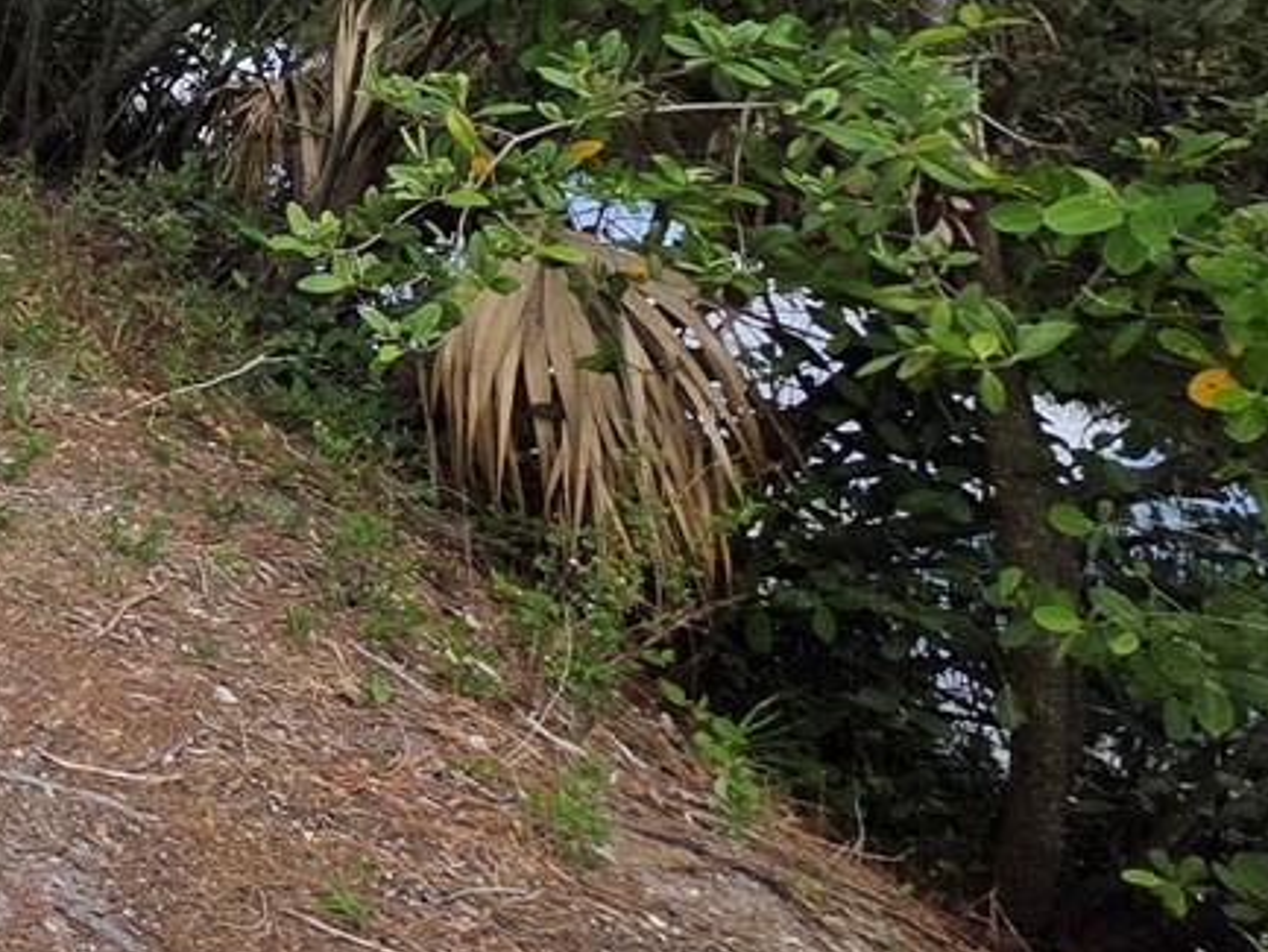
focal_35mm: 48
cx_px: -861
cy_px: -214
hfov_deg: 24.4
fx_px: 1759
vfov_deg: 26.6
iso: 40
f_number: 1.9
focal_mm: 2.2
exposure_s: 1/883
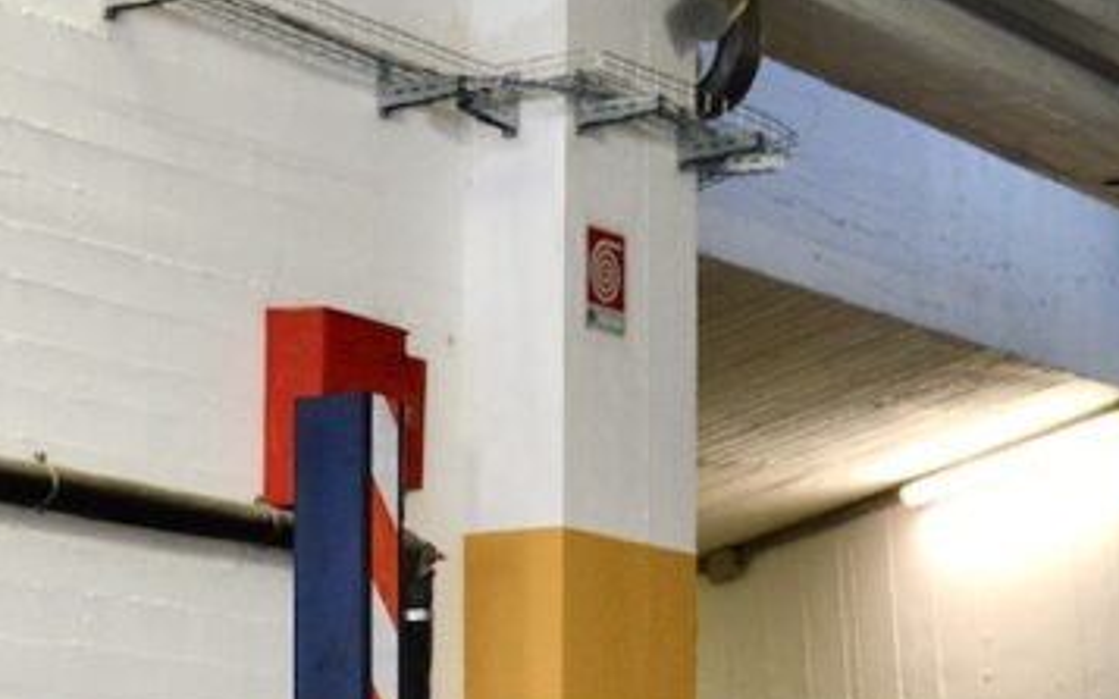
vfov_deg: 11.1
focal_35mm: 114
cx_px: 147
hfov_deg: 18.0
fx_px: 3476
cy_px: 961
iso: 560
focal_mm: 26
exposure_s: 1/60
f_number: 4
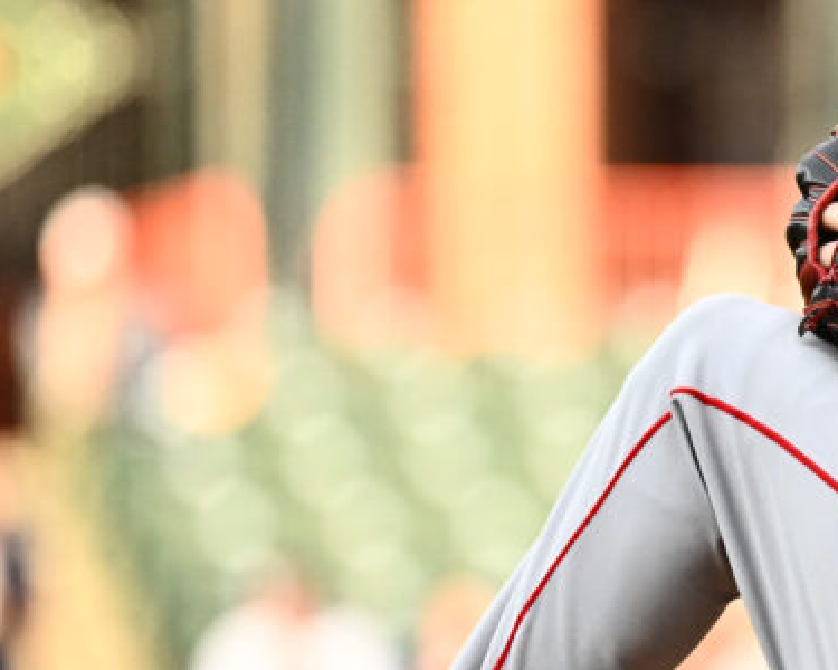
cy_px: 368
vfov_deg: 1.0
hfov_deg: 1.3
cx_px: 1066
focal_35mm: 1536
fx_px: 38095
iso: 2500
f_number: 4
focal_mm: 400
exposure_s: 1/2500
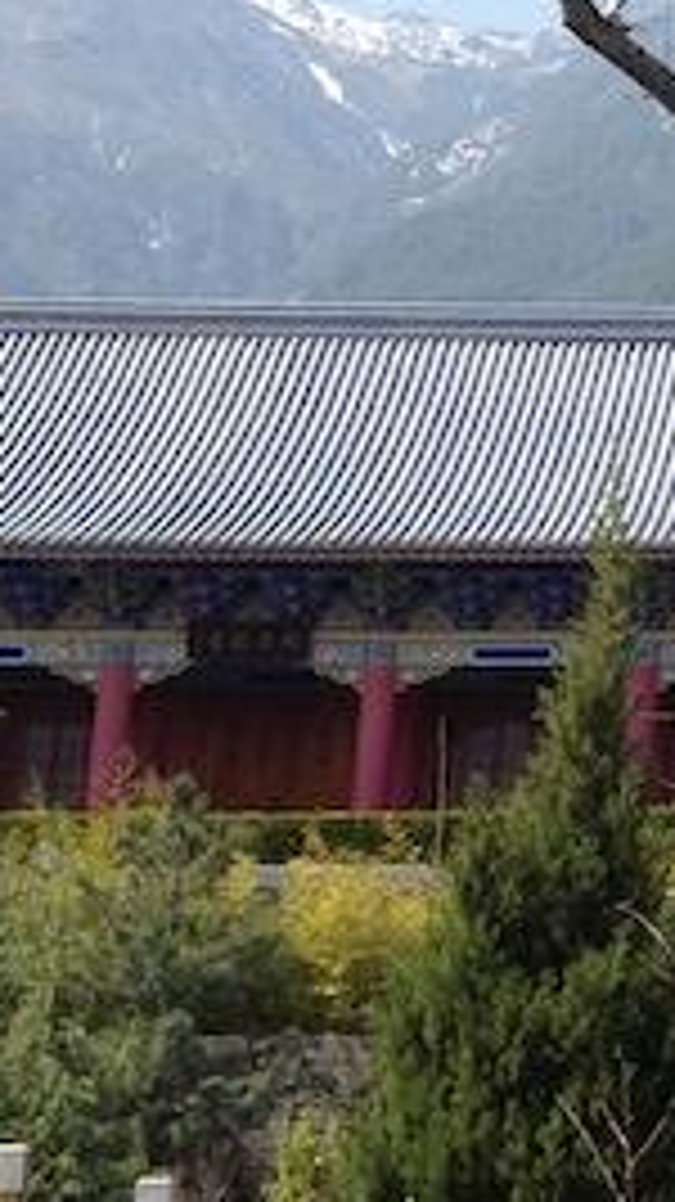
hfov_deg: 7.9
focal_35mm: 143
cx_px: 1570
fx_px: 4554
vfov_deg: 14.8
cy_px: 86
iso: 64
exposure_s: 1/1126
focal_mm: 4.28
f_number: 2.4
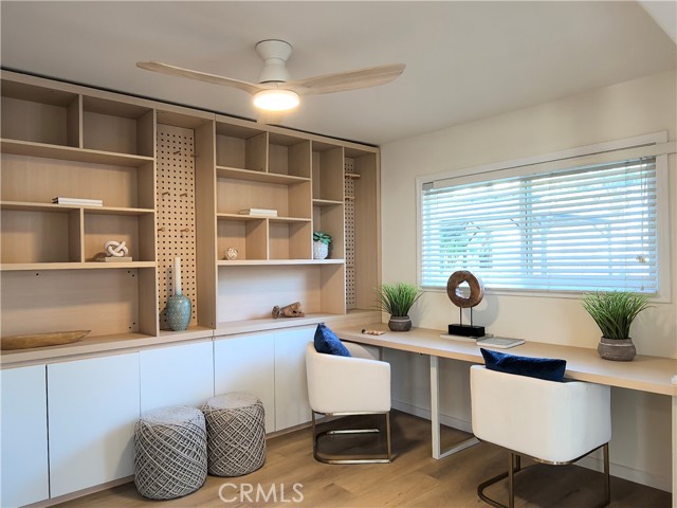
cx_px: 338
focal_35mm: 24
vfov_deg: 56.8
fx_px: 469
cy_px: 254
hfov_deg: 71.6
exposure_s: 1/40
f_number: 2.2
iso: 320
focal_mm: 1.95
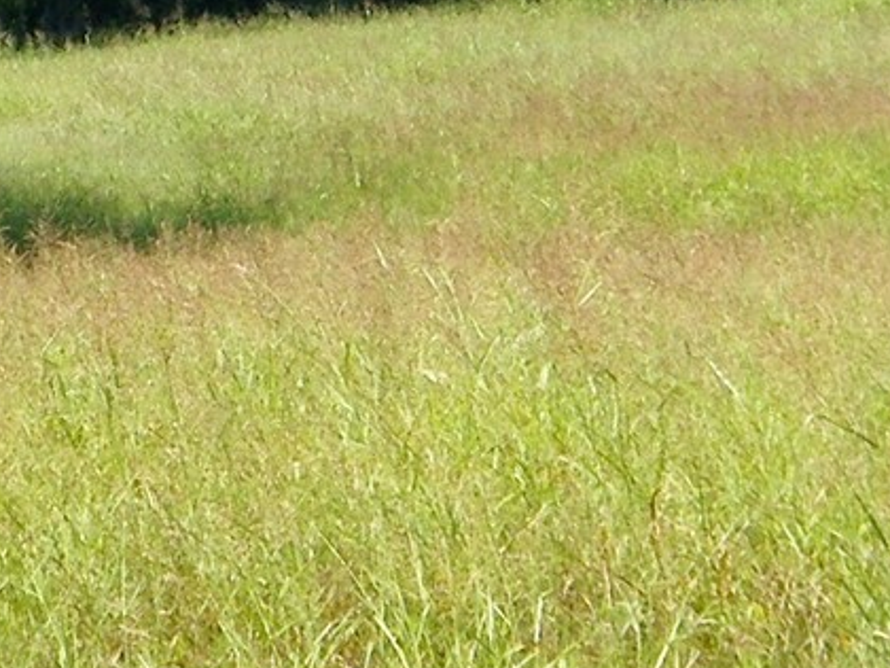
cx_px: 882
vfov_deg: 3.1
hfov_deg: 4.1
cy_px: -19
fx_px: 12470
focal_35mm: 485
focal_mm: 19
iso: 80
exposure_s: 1/400
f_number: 4.7
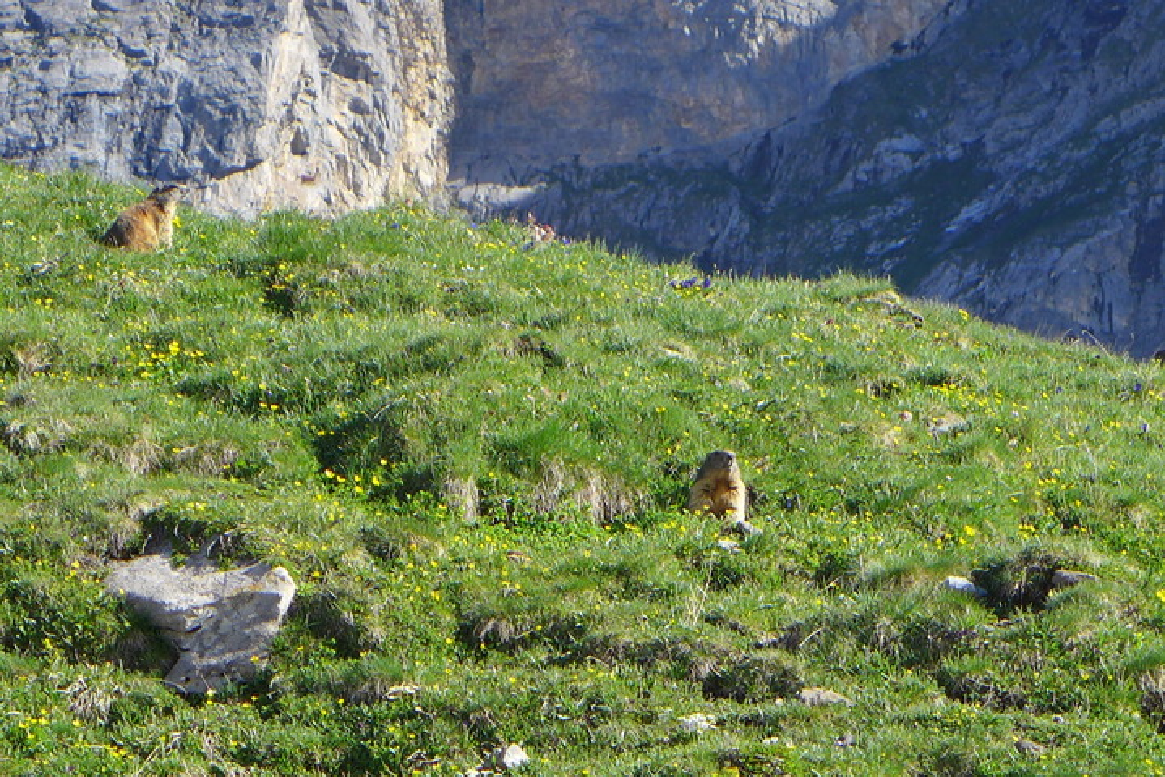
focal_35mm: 180
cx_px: 582
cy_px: 388
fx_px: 5827
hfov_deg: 11.4
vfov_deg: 7.6
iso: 80
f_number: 2.8
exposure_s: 1/640
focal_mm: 17.7
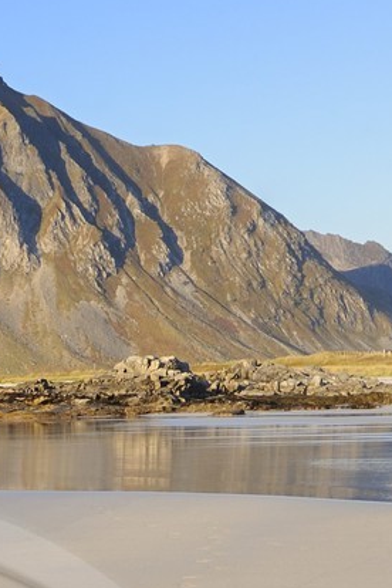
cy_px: 936
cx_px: -151
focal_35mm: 112
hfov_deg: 11.8
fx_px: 1829
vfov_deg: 16.3
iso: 200
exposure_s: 1/160
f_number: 10
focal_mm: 29
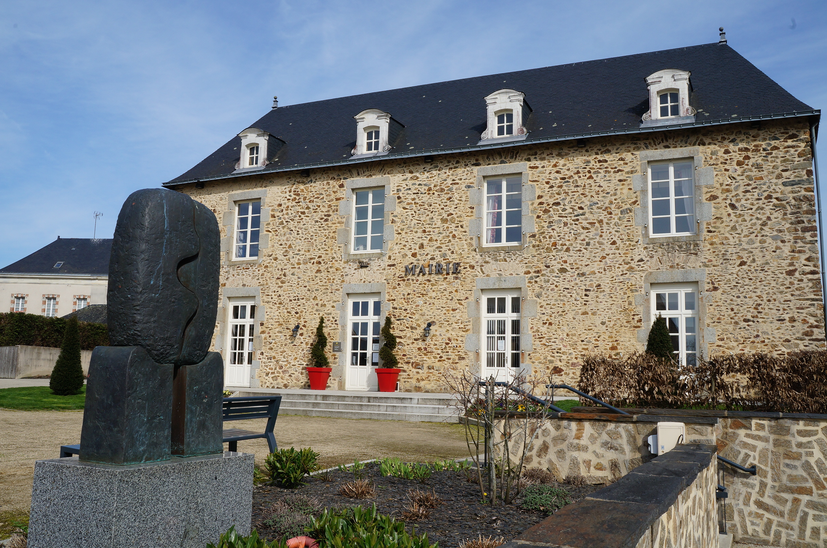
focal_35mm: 32
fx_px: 722
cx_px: 414
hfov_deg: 59.6
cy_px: 274
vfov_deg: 41.6
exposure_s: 1/320
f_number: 13
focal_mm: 21
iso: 200
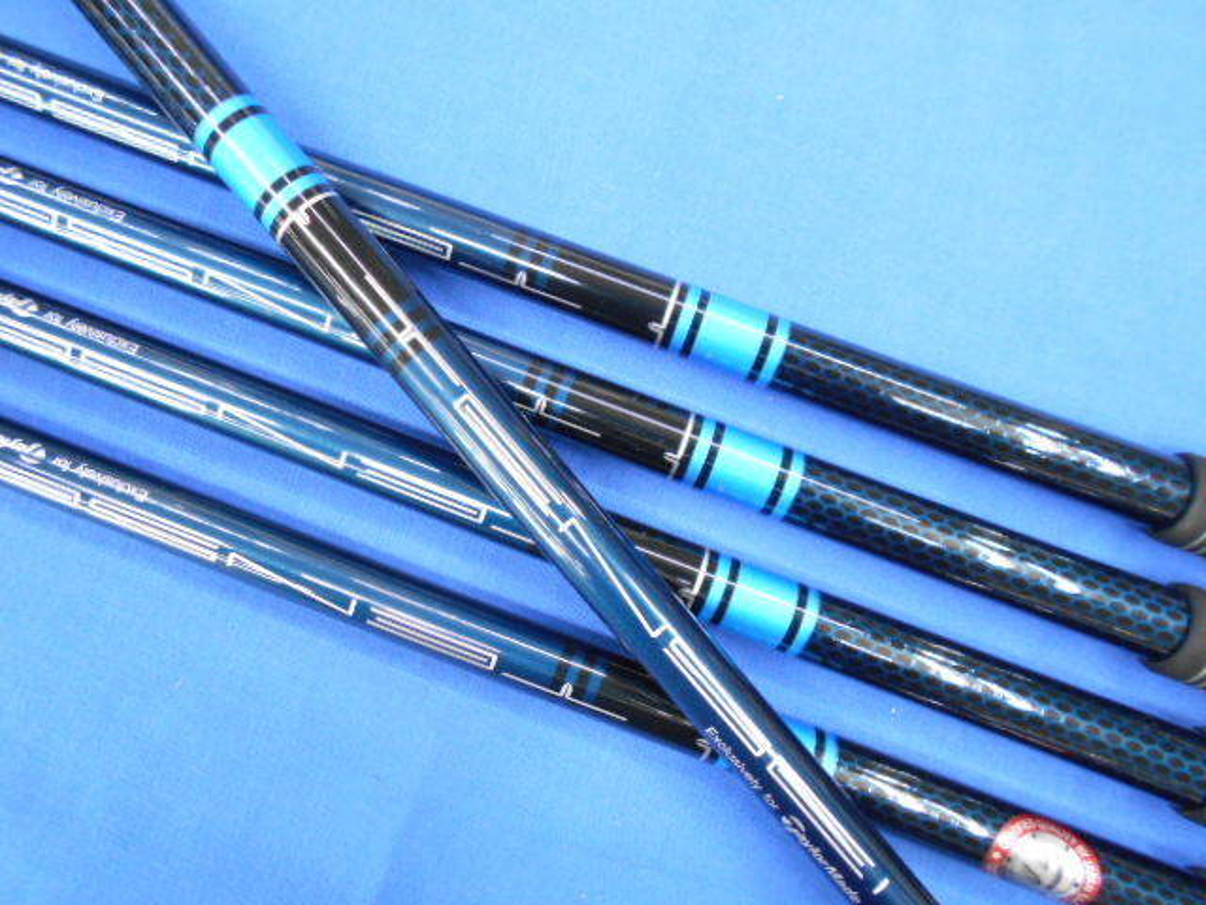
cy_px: 452
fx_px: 906
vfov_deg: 53.1
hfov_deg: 67.3
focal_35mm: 26
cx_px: 603
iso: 400
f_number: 3.2
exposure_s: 1/15
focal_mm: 4.6
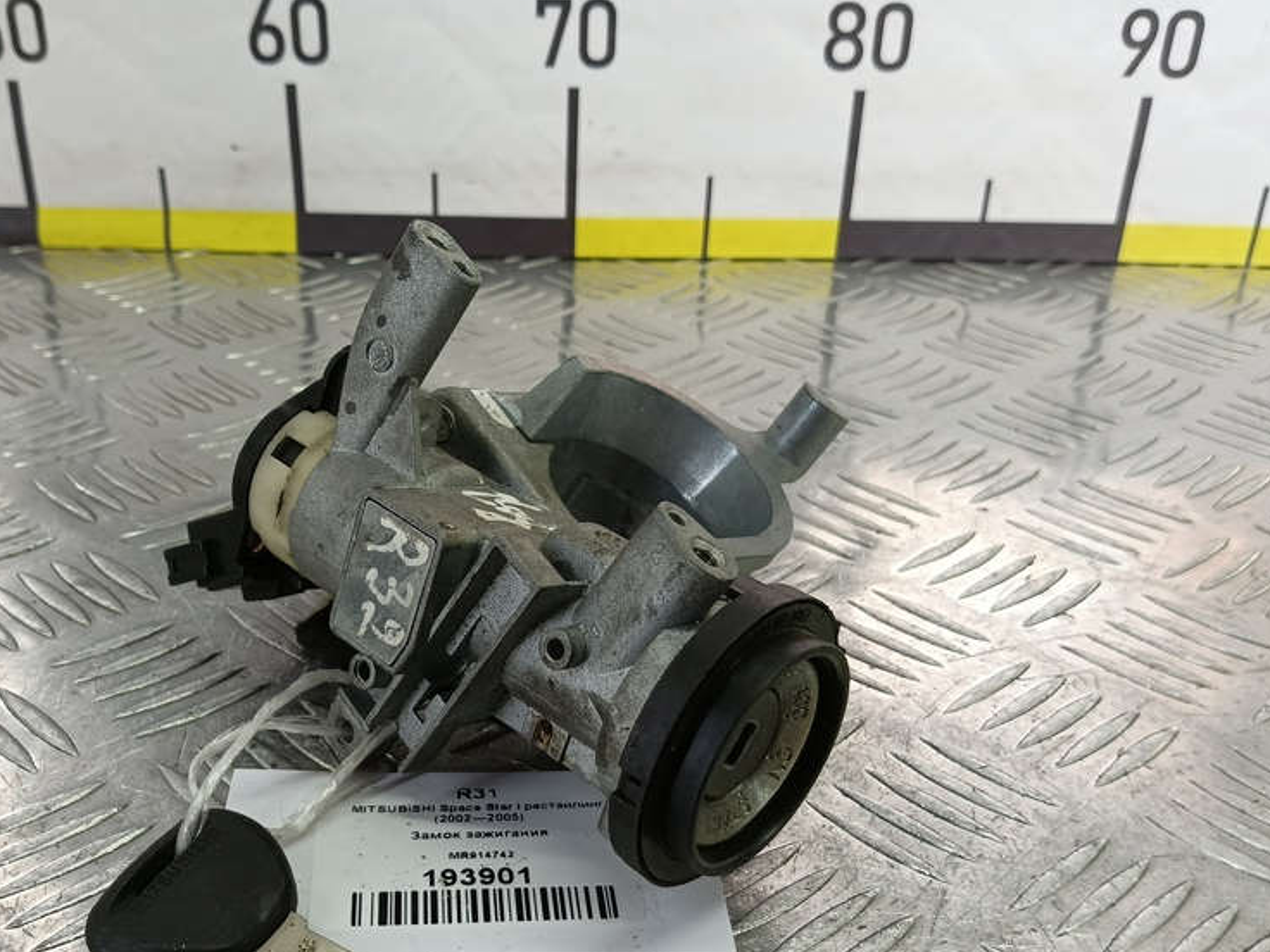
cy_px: 648
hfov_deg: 56.5
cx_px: 519
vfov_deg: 43.4
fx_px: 1174
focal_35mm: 32
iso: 80
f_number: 1.6
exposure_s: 1/50
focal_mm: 4.11
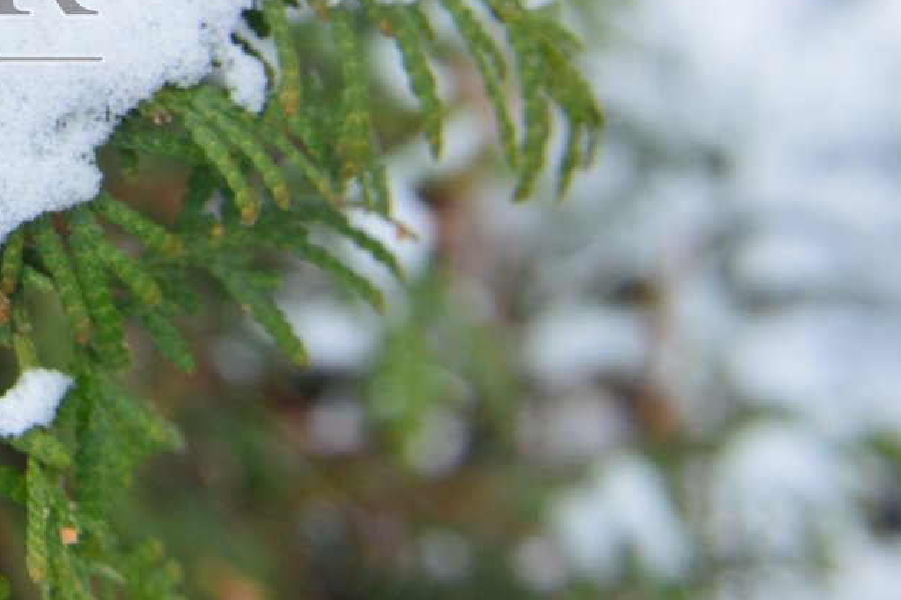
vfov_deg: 12.6
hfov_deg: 18.3
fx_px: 2676
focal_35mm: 107
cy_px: -11
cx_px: -136
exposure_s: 1/50
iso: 400
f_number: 8
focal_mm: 28
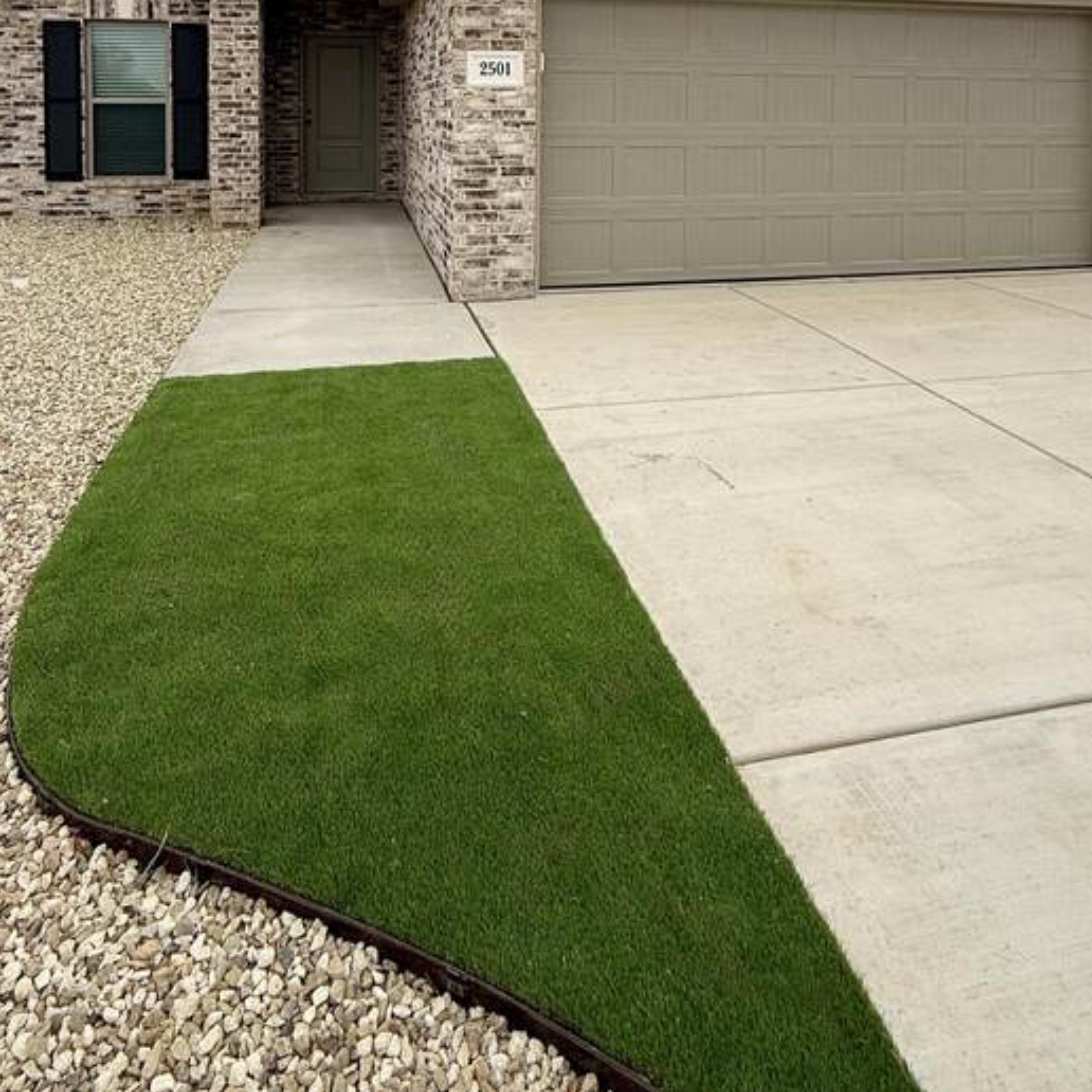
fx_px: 821
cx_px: 514
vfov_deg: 58.8
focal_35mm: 23
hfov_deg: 67.2
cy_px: 138
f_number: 2.2
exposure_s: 1/1572
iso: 50
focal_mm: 2.22
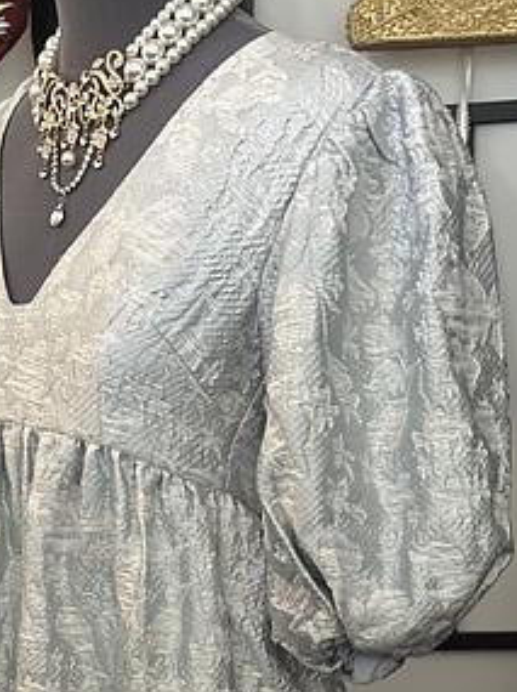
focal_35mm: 90
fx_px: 1796
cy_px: 890
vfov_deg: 20.1
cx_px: 44
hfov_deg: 16.2
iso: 250
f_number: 1.78
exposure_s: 1/82
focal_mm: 6.86
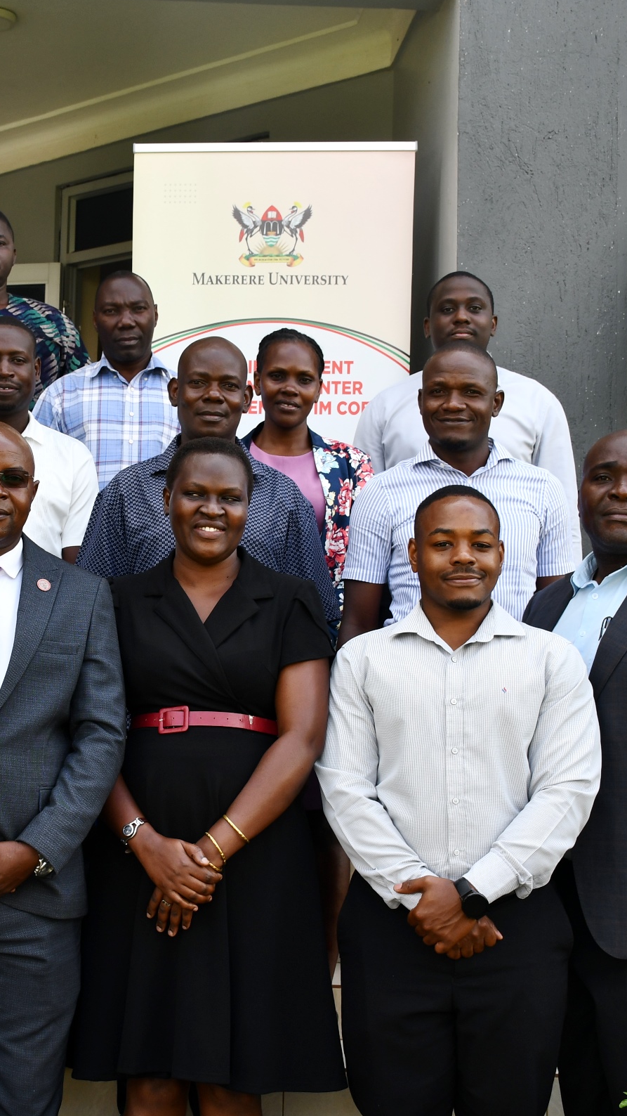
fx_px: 1685
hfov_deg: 20.8
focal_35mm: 57
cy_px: 559
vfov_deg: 36.6
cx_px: 129
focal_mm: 24
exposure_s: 1/250
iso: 200
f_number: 6.3
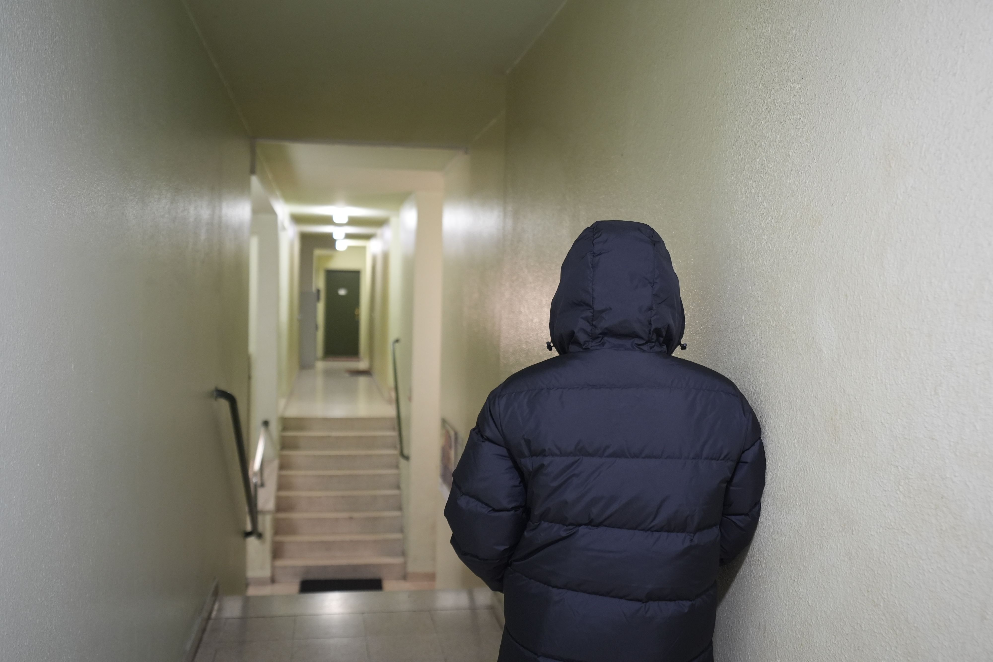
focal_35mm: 34
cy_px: 331
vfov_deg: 38.9
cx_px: 496
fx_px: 938
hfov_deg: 55.8
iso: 1600
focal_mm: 34
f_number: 2.8
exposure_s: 1/60
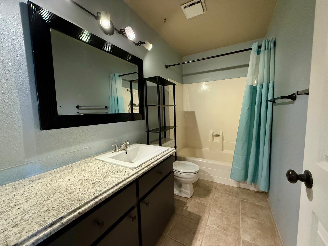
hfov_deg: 102.1
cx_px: 164
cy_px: 123
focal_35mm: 14
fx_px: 133
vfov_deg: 85.7
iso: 320
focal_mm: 2.22
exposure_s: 1/120
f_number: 2.2
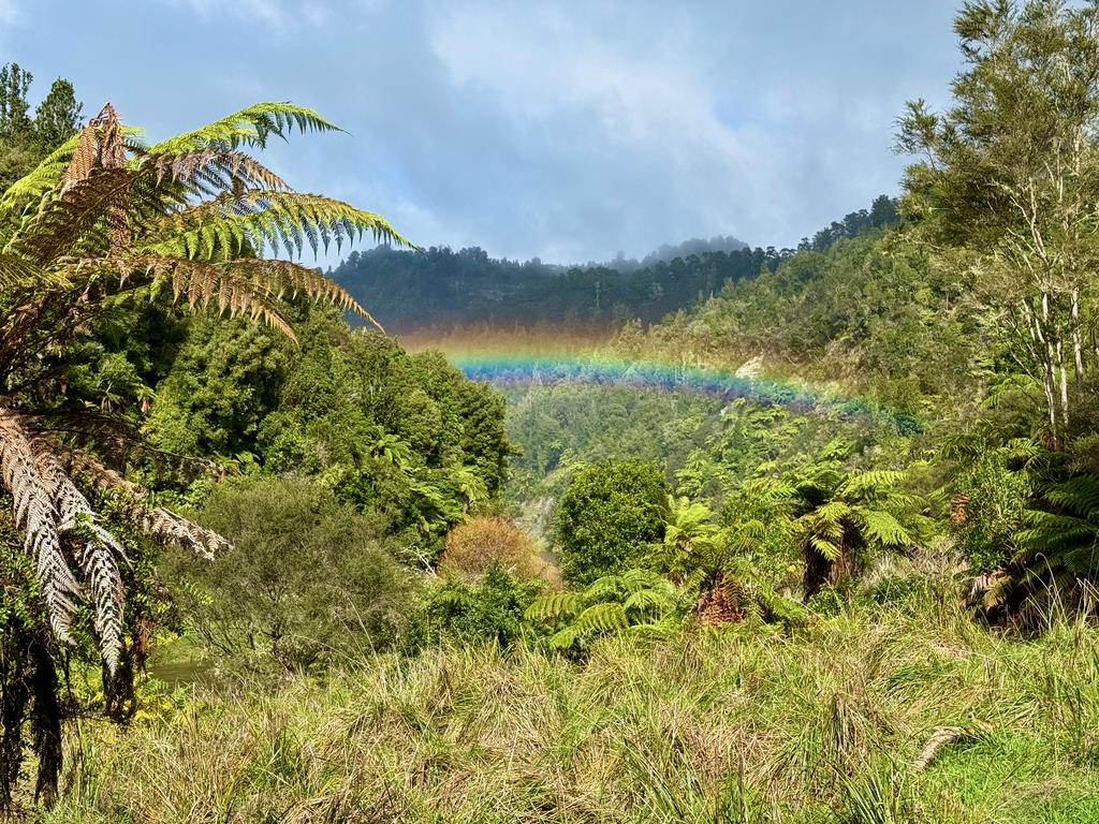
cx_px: 550
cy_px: 412
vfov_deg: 30.3
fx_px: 1524
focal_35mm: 48
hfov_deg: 39.7
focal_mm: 6.76
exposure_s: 1/3704
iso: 64
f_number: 1.78
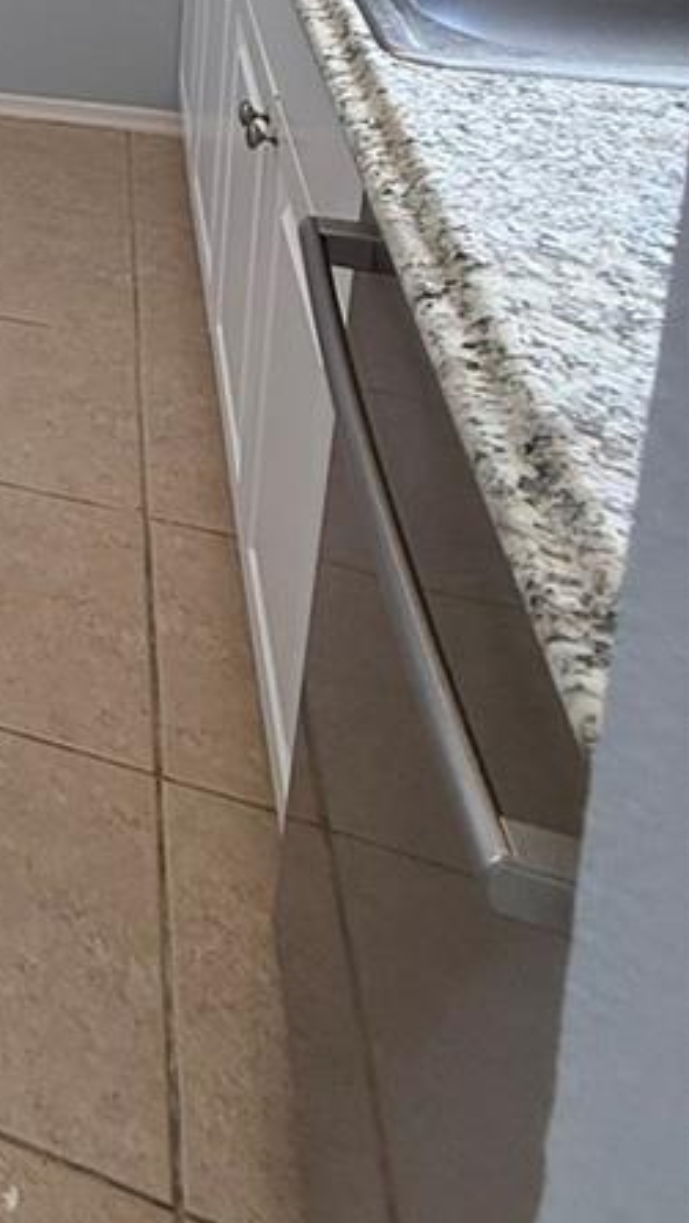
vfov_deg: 39.4
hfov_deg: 20.6
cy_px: -154
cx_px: -541
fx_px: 1331
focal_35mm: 41
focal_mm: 2.22
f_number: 2.2
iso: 80
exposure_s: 1/60
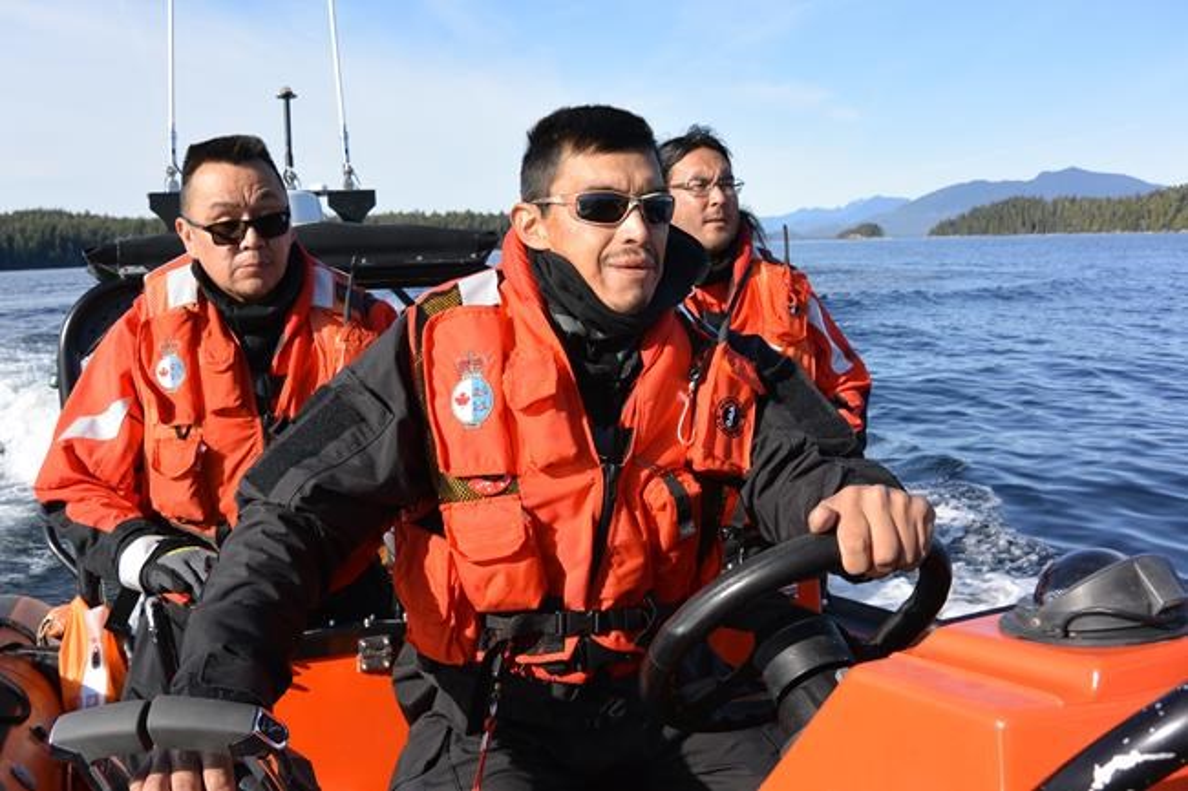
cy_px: 396
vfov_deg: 39.9
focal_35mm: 33
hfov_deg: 57.2
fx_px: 1089
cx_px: 594
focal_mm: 12.5
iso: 160
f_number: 4.5
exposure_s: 1/1250
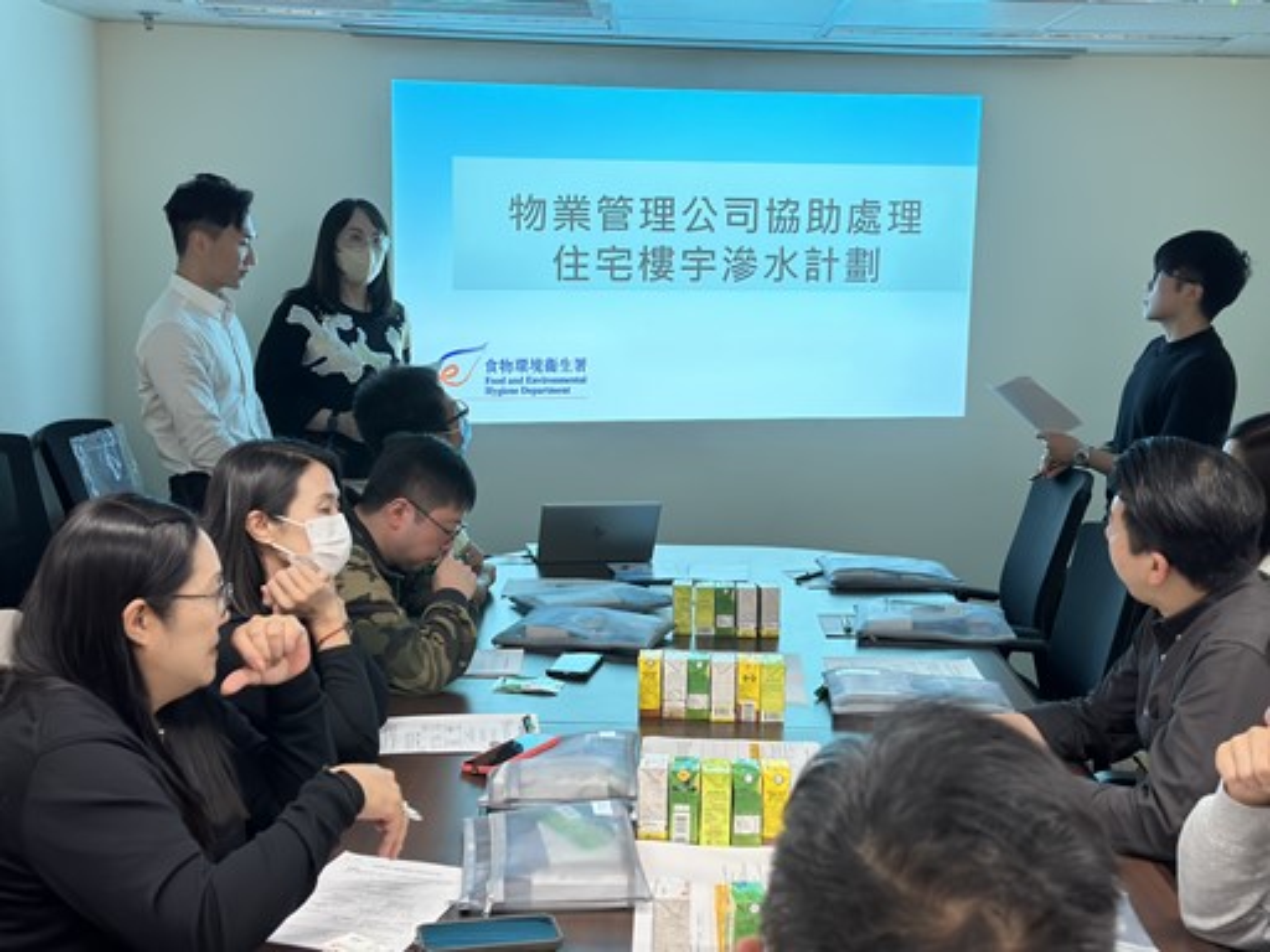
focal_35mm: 48
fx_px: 1761
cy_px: 476
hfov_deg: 39.7
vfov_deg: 30.3
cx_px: 635
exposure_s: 1/100
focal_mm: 6.86
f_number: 1.78
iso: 80
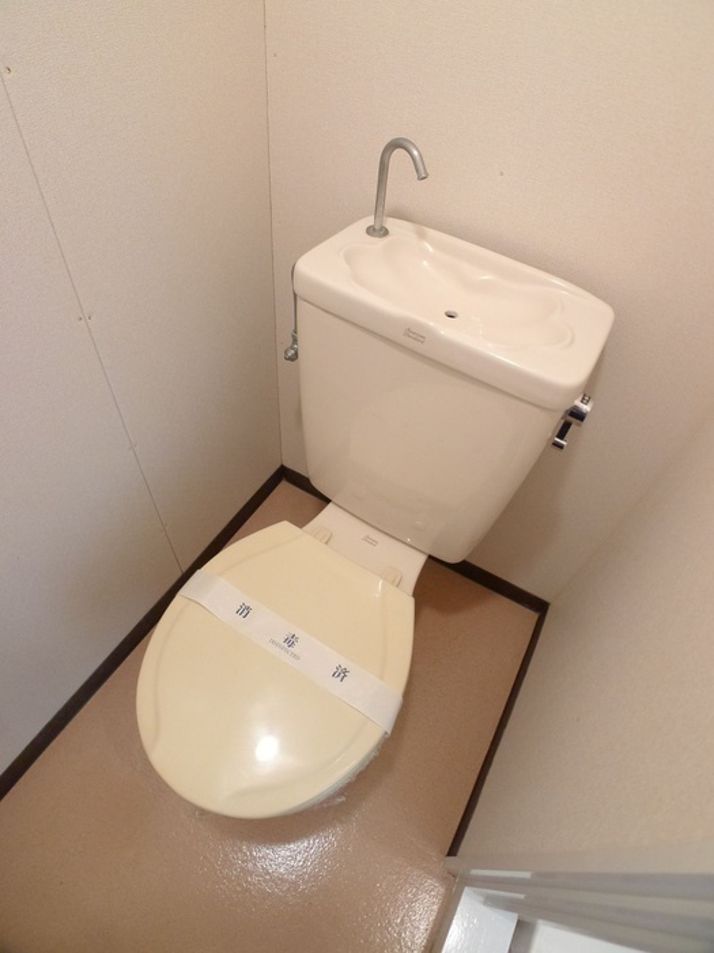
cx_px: 357
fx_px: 660
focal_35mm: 24
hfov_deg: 56.8
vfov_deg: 71.6
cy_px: 476
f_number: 2
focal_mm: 5.1
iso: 400
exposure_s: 1/40
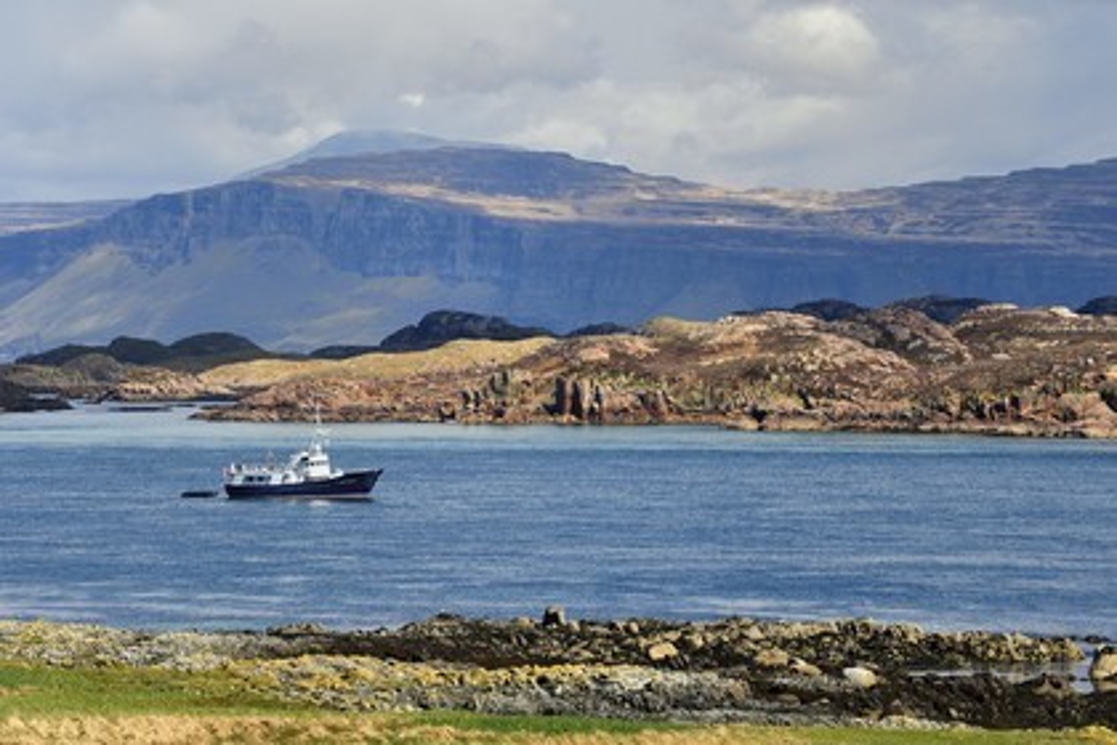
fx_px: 6205
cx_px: 558
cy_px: 372
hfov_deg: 10.3
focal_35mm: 200
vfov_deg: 6.9
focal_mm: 200
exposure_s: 1/320
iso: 200
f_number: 13
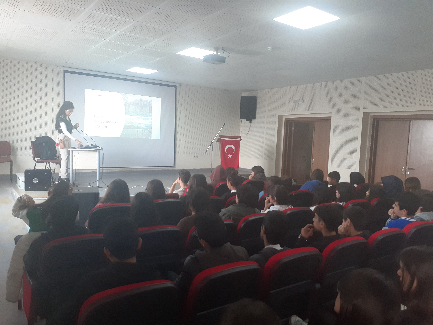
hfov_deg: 65.3
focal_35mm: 27
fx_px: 338
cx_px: 216
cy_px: 162
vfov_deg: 51.4
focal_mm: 3.6
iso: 100
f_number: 1.9
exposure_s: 1/50
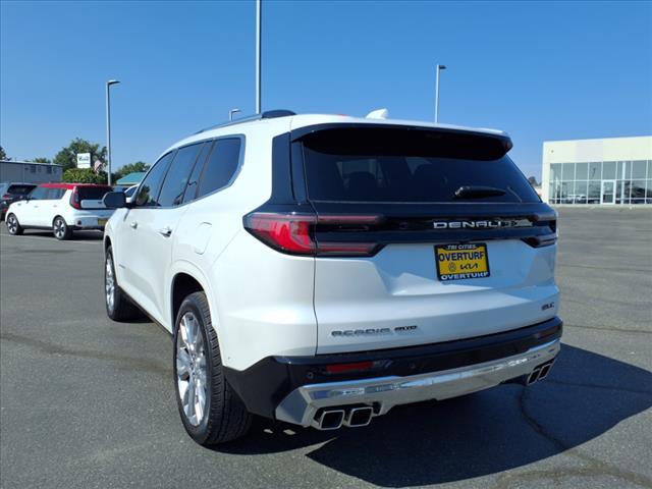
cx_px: 326
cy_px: 244
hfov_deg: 65.3
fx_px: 509
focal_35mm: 27
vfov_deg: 51.4
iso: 40
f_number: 1.9
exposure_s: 1/2500
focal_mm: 3.58
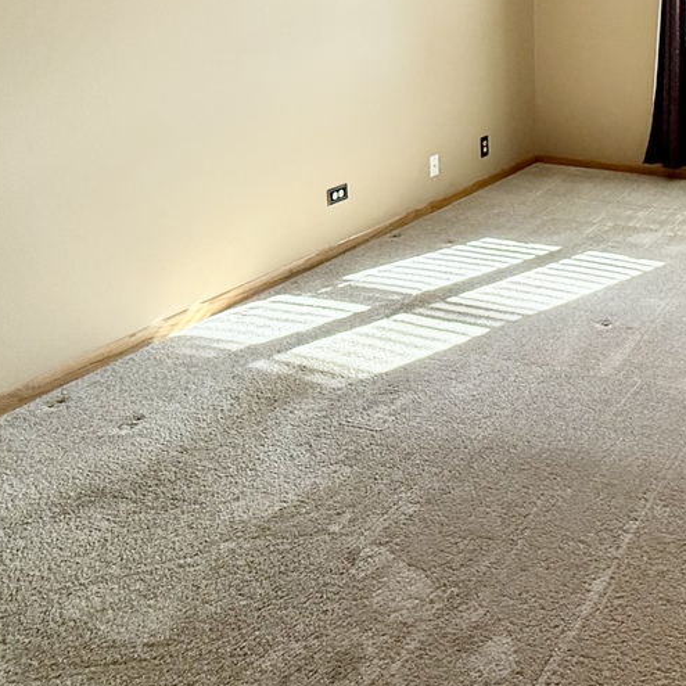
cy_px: 109
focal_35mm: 36
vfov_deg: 43.3
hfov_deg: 38.9
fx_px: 807
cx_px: 735
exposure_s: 1/120
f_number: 2.2
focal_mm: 2.22
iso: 200
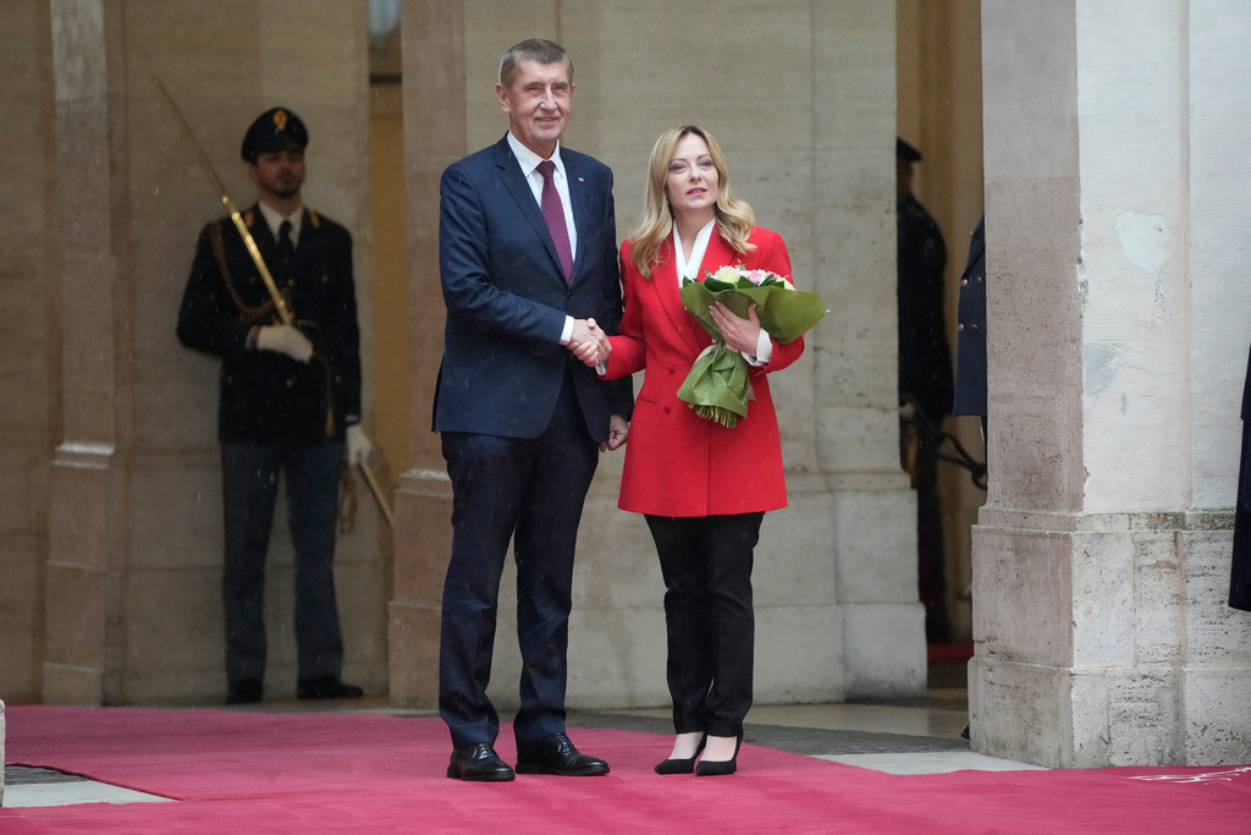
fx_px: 13901
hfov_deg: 5.2
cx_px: 626
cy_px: 418
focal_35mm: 400
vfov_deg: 3.4
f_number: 5.6
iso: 5000
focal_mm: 400
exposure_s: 1/500
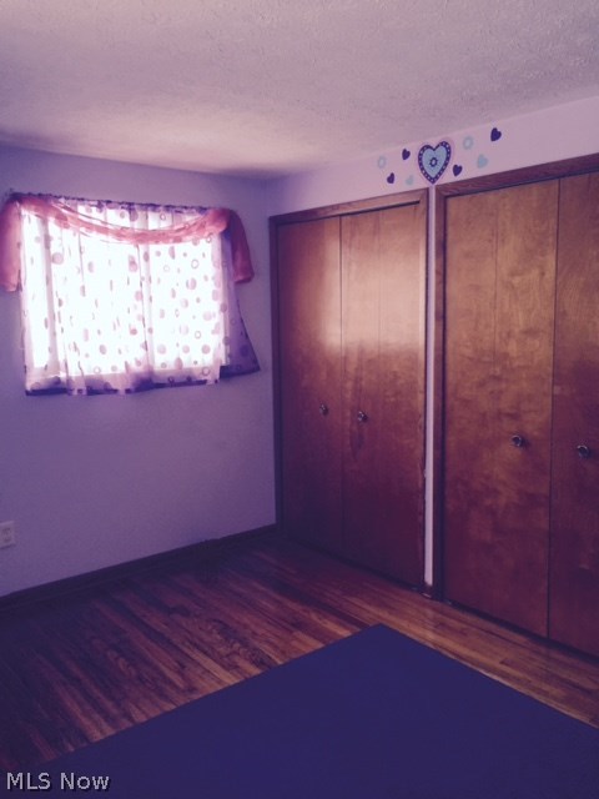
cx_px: 300
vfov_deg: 61.7
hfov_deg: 48.2
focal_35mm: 29
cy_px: 400
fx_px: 669
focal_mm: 4.15
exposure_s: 1/30
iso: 40
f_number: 2.2
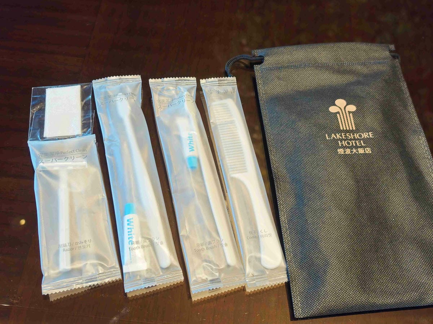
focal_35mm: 35
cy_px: 162
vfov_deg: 40.7
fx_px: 438
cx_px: 216
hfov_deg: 52.6
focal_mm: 8.72
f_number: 2
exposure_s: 1/60
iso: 400
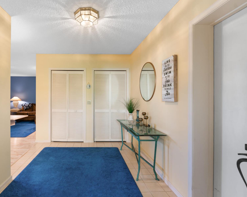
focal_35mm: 19
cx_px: 94
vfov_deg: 71.5
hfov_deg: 82.6
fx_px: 137
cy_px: 101
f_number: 6.3
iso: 320
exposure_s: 1/8
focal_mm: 14.6
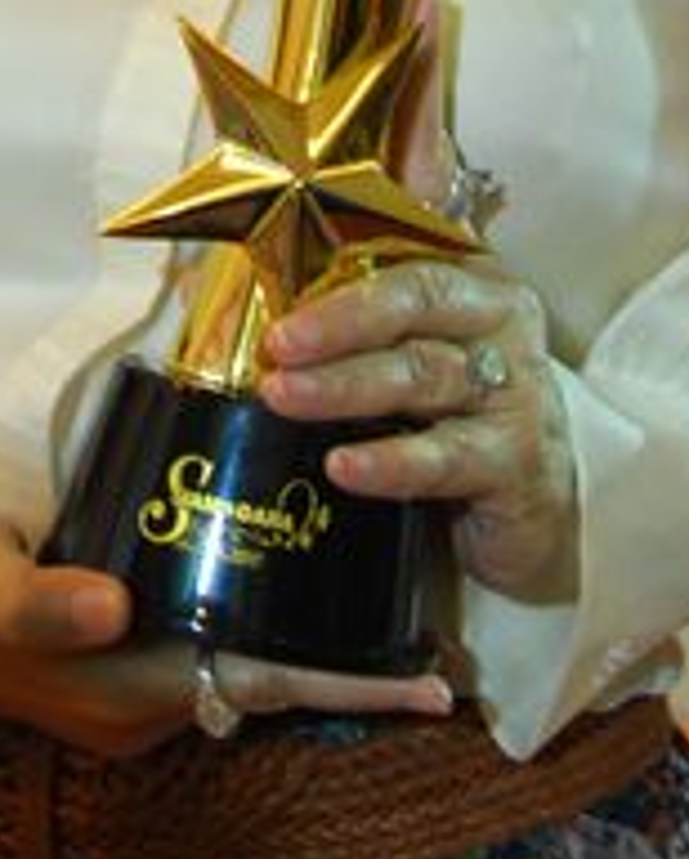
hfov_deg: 10.8
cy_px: -139
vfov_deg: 13.2
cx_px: 9
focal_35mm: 142
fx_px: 3614
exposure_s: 1/30
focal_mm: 26
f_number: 4
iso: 800
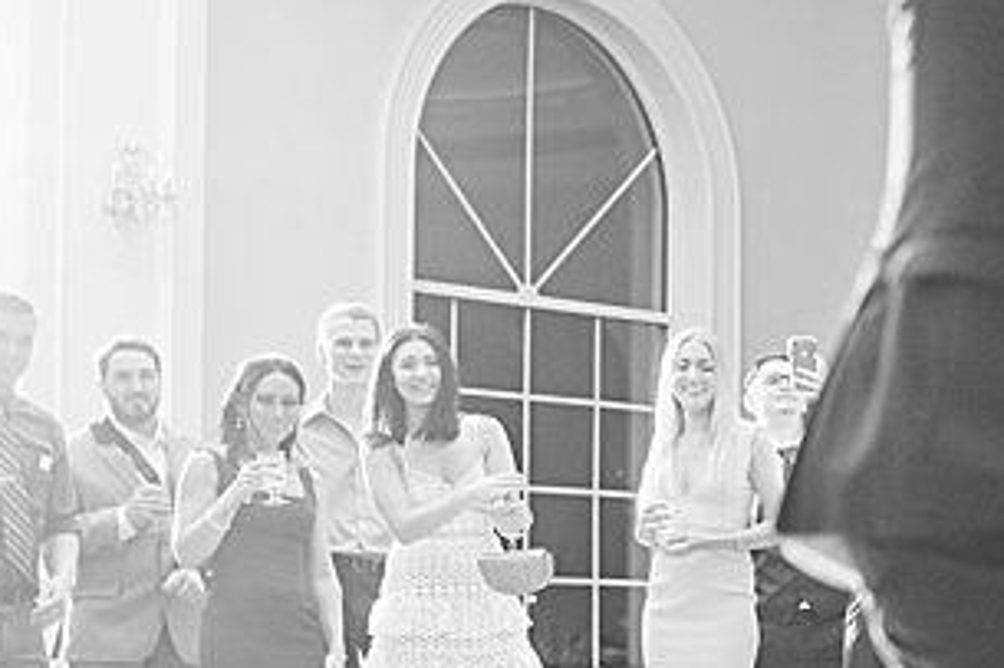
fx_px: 3010
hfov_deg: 17.0
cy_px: 209
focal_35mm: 108
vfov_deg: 12.6
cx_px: 1527
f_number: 1.8
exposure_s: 1/200
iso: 640
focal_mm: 35
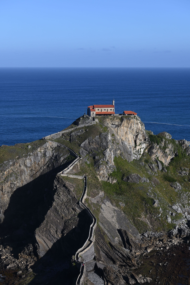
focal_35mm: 75
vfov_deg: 27.0
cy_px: 142
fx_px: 594
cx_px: 95
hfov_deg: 18.2
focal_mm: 50
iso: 100
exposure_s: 1/320
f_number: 8
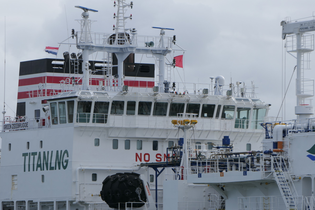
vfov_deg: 5.4
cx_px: 158
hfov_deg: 8.0
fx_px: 2240
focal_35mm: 256
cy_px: 105
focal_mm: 94.3
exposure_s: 1/1000
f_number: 4.5
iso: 125
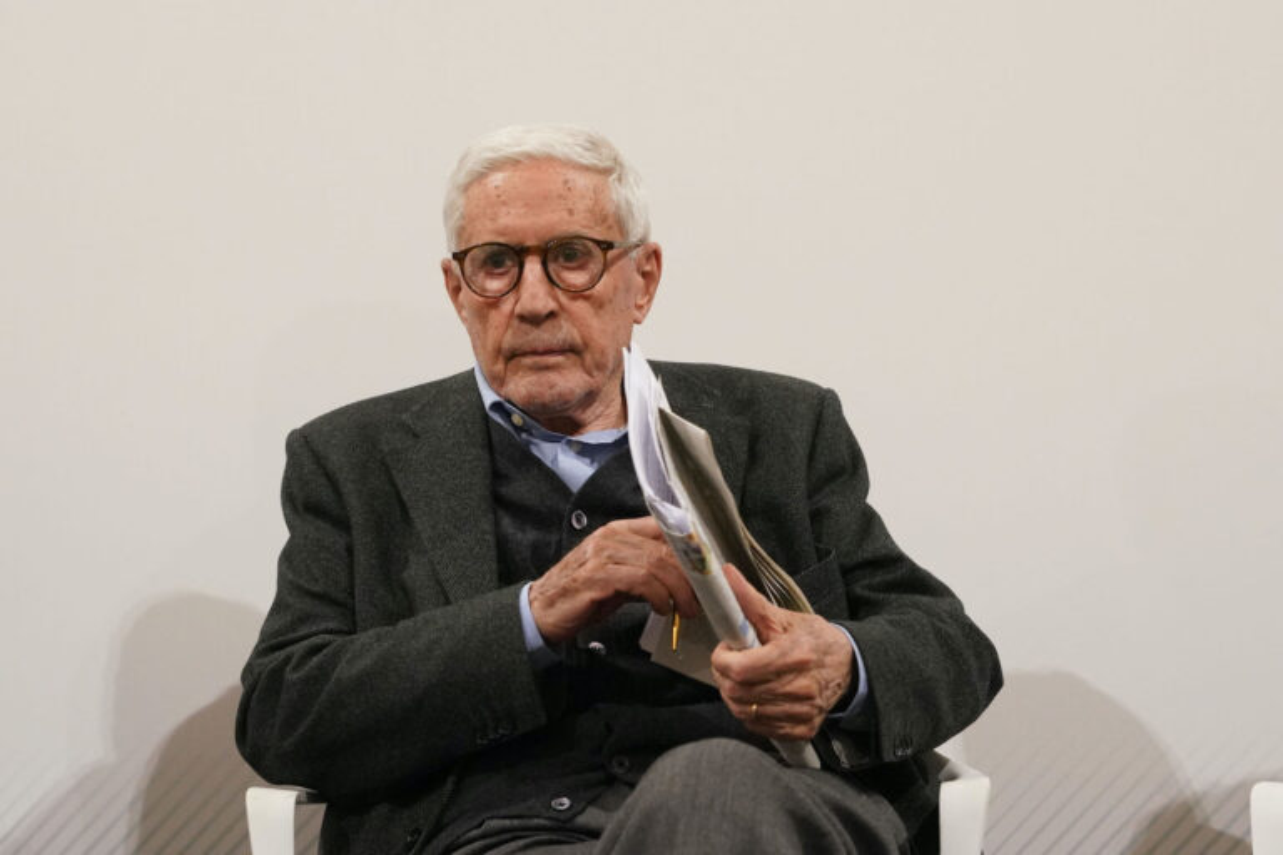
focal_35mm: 93
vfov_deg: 14.7
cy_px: 428
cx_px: 642
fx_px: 3314
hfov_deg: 21.9
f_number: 4
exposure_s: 1/100
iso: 5000
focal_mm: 62
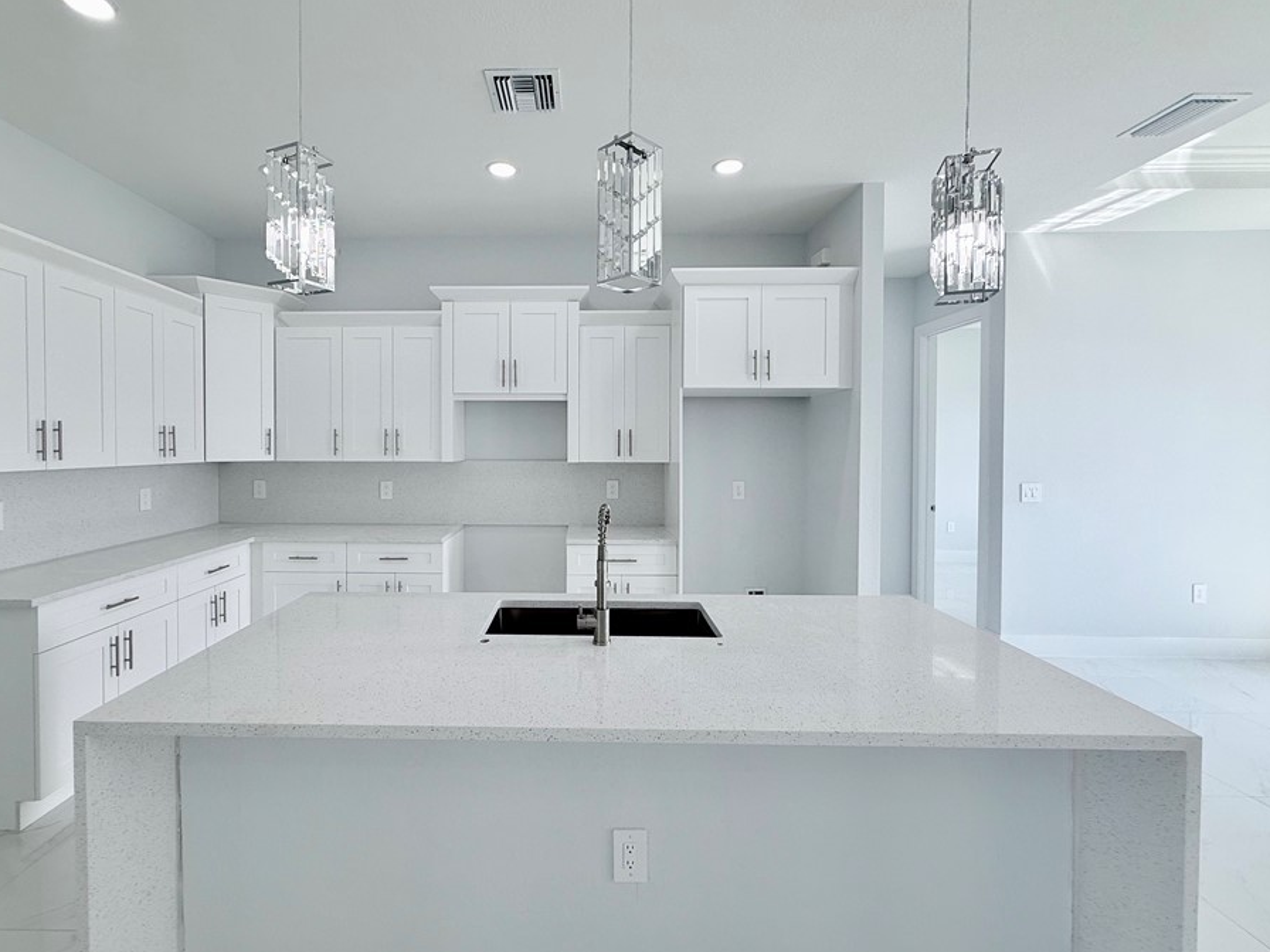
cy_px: 452
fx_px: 587
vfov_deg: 78.0
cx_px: 574
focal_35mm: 16
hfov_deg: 94.2
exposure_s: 1/234
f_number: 2.2
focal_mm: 2.22
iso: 64
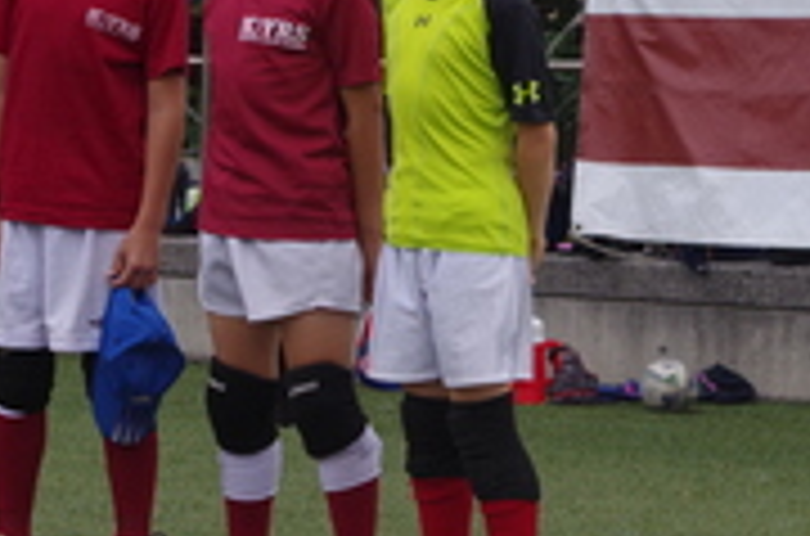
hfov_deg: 11.3
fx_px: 4084
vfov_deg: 7.5
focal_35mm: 182
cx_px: 248
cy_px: 167
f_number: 8
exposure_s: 1/800
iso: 800
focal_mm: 55
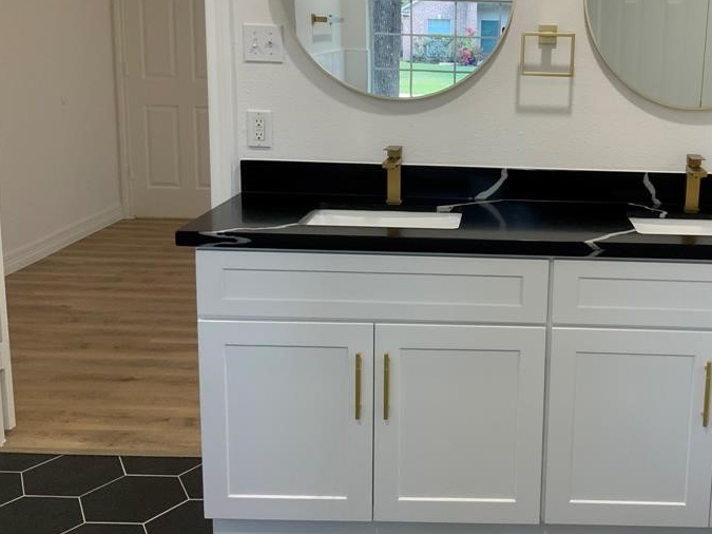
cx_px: 525
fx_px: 905
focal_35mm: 44
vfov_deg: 32.7
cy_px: 206
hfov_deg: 41.8
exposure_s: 1/60
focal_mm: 3
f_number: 1.8
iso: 64
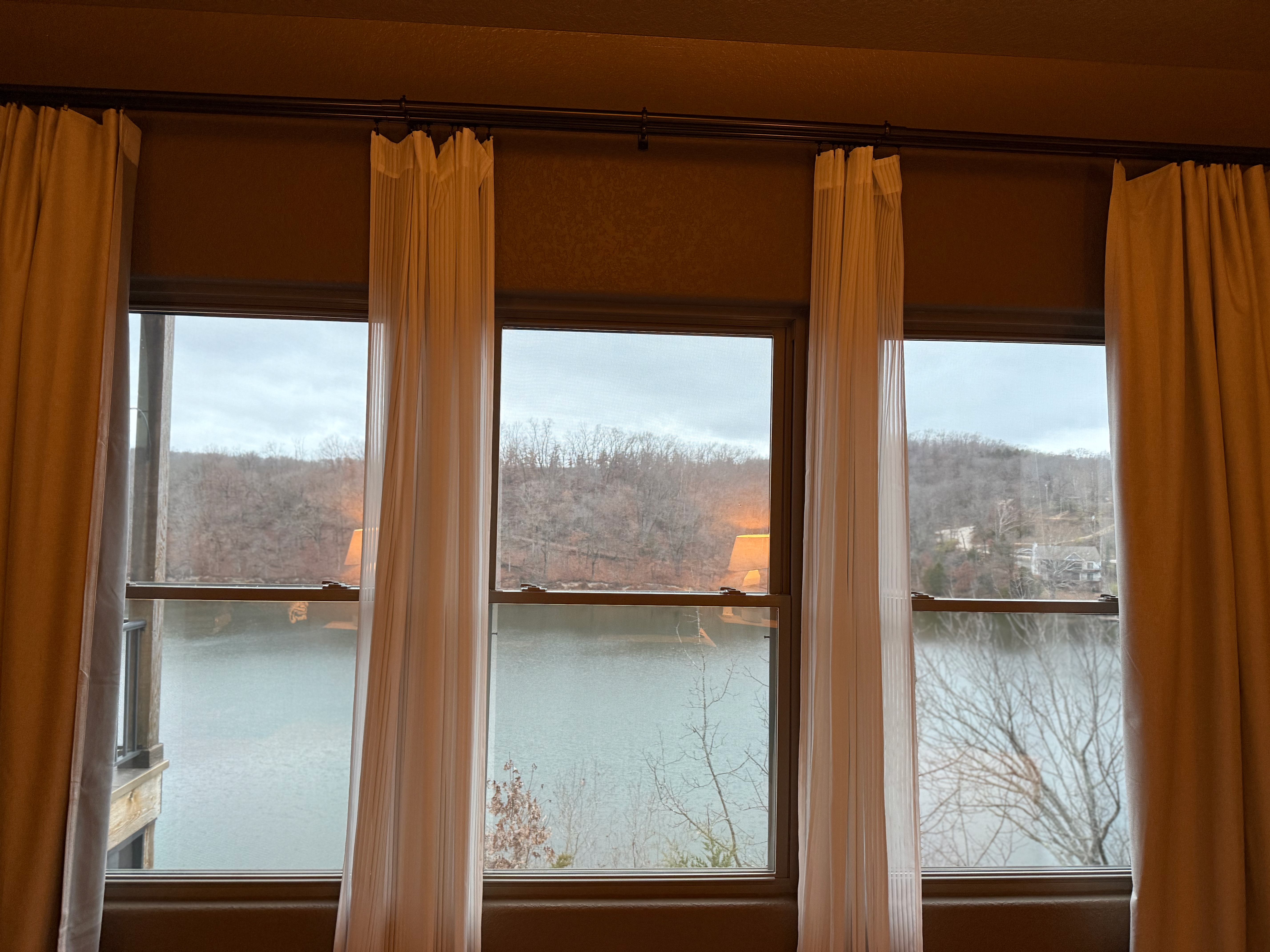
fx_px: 881
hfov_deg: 71.6
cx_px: 635
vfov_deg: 56.8
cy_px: 476
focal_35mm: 24
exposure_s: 1/60
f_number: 1.78
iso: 250
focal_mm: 6.76
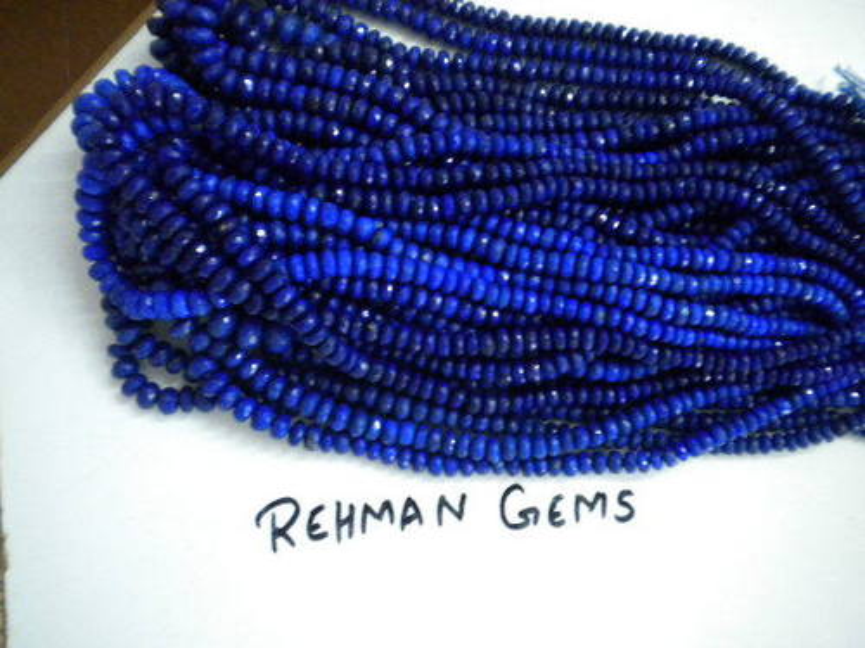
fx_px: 875
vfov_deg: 40.7
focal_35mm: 35
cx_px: 432
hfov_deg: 52.6
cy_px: 324
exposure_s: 1/18.7
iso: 400
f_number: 3.1
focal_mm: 6.3
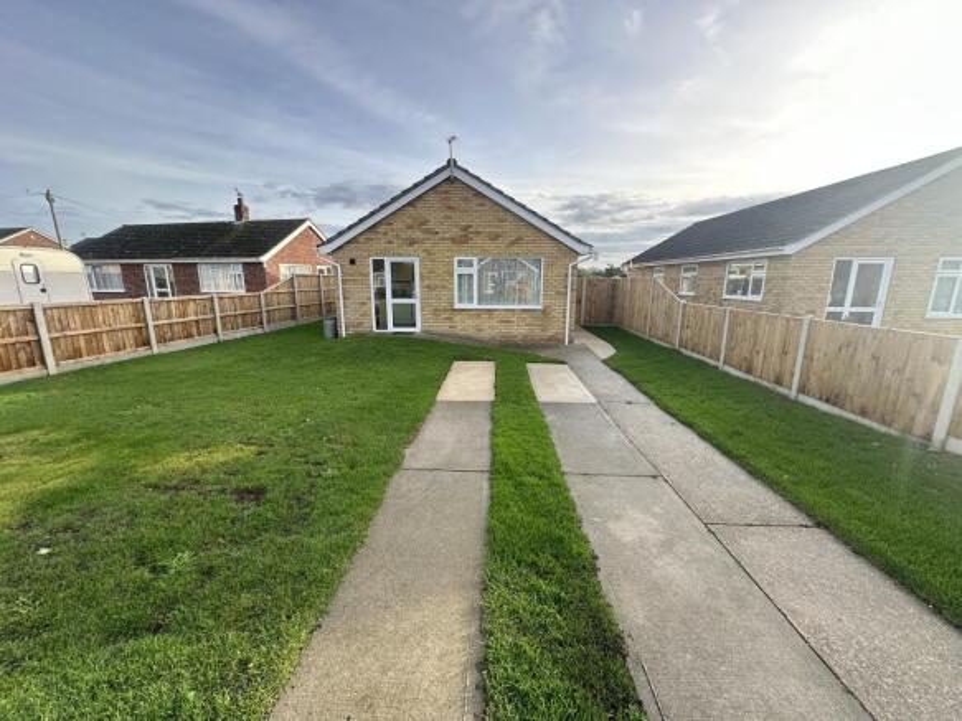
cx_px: 481
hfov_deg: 102.1
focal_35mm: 14
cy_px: 360
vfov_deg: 85.7
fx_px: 389
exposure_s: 1/364
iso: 40
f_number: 2.2
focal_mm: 2.22
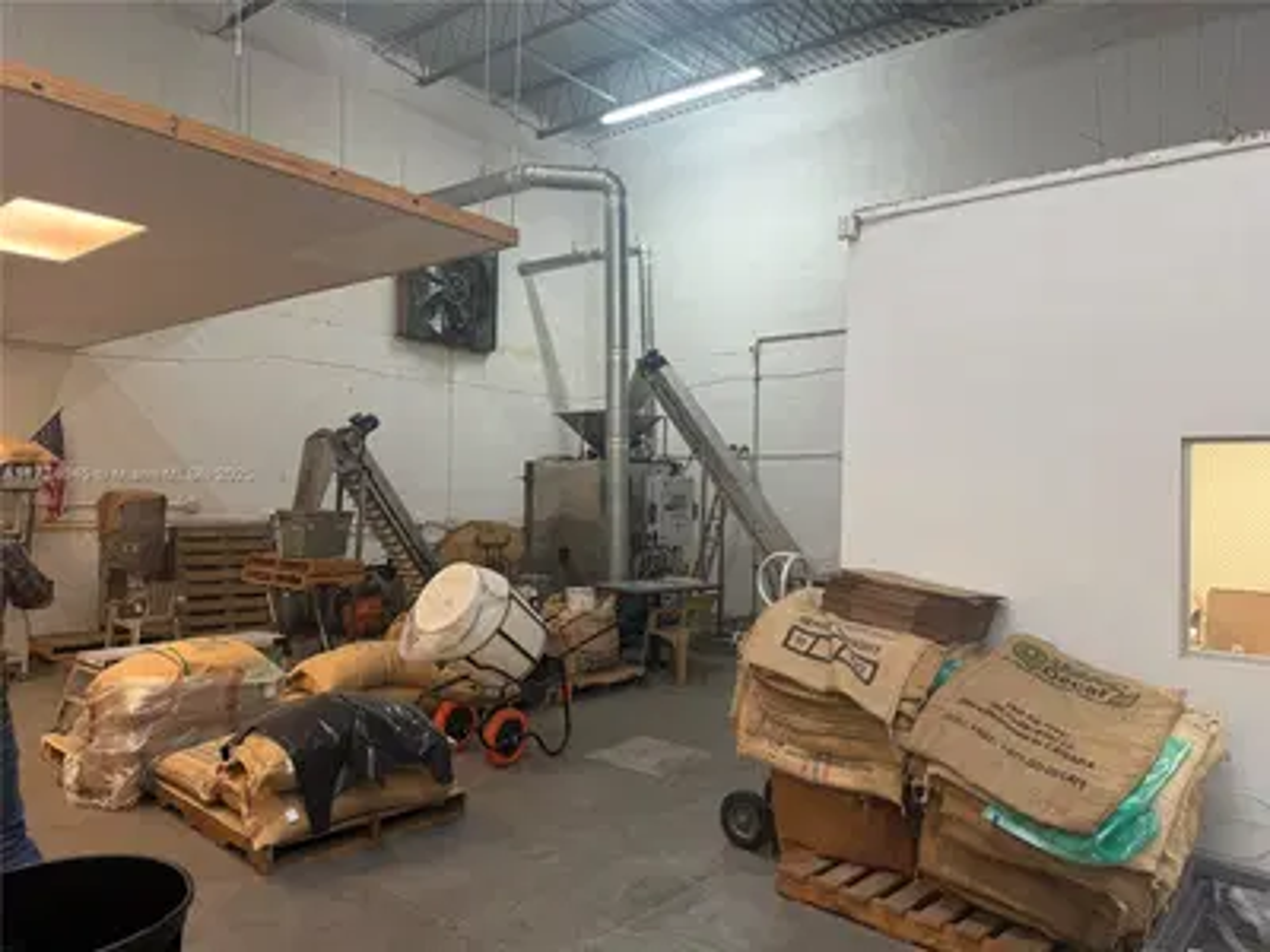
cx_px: 635
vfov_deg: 56.8
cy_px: 476
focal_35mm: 24
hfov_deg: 71.6
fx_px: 881
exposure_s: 1/60
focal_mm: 6.76
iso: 125
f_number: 1.78
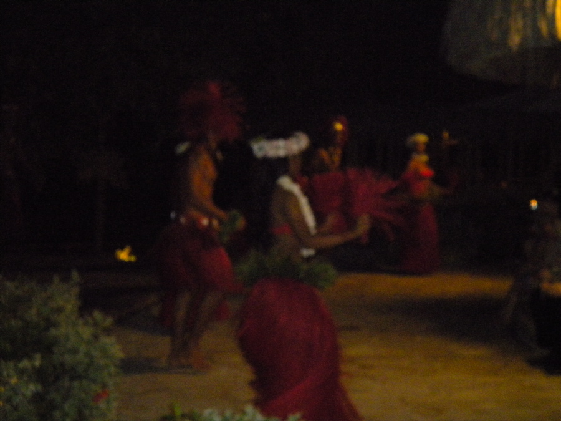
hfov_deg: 24.7
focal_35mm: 79
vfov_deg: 18.7
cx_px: 280
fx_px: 1280
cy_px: 210
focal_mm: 14.3
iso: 800
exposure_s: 1/60
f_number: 5.1
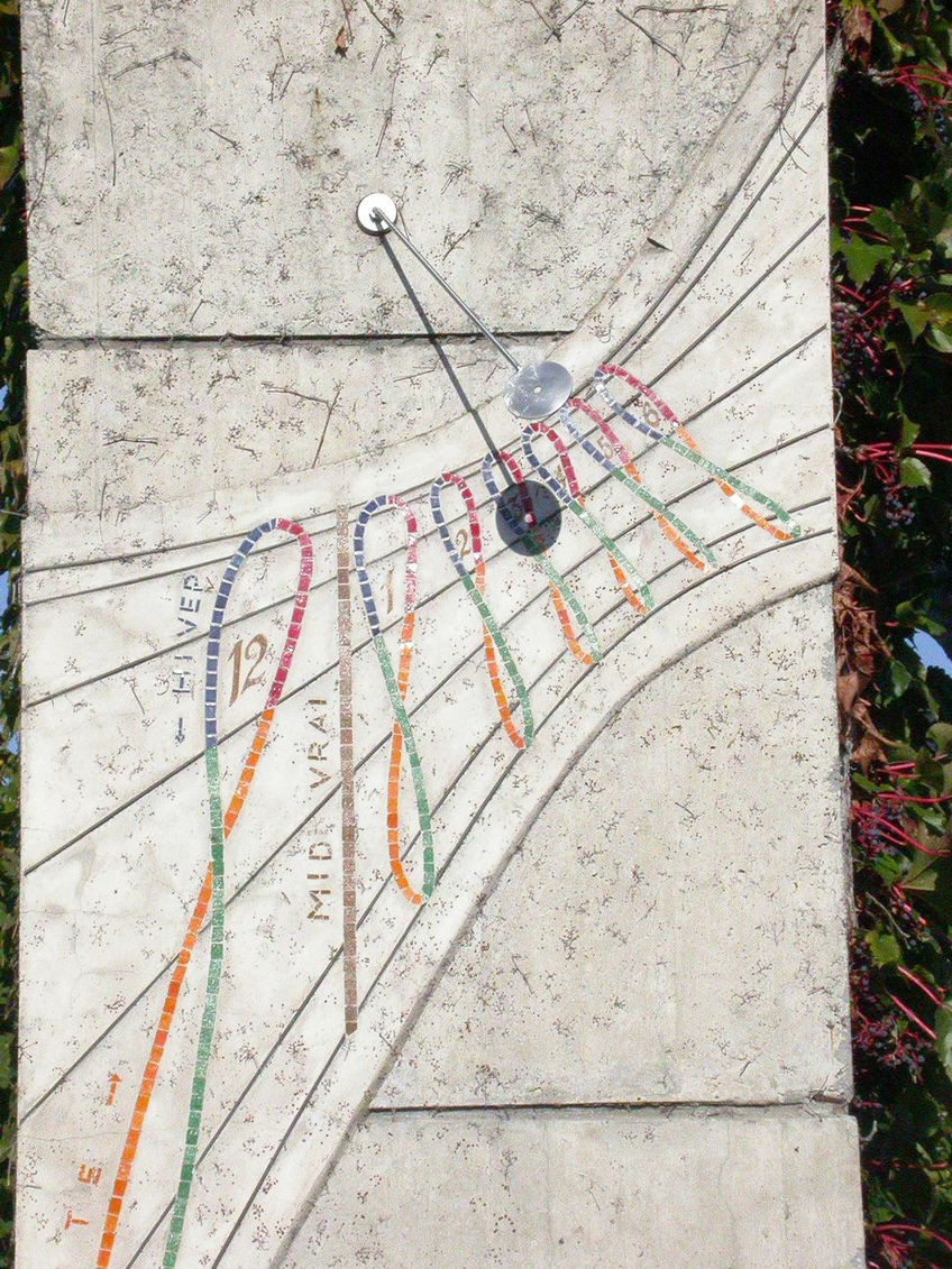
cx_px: 476
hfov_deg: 10.4
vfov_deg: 13.9
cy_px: 634
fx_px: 5208
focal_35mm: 142
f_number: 9.8
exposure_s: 1/2300
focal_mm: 29.5
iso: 800
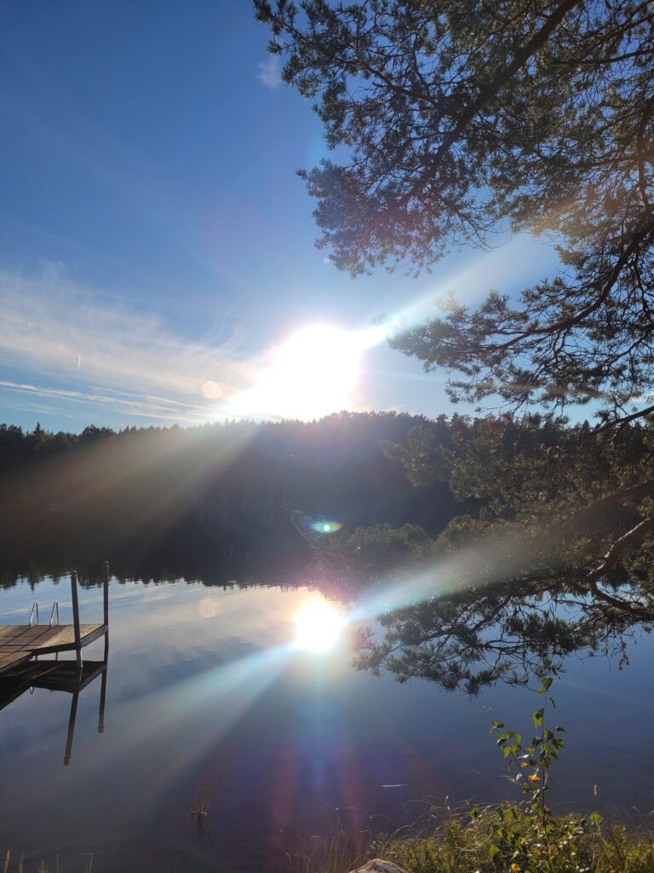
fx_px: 655
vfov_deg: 67.3
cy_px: 436
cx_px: 327
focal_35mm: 26
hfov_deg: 53.1
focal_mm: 5.4
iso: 40
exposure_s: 1/6493
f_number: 1.8
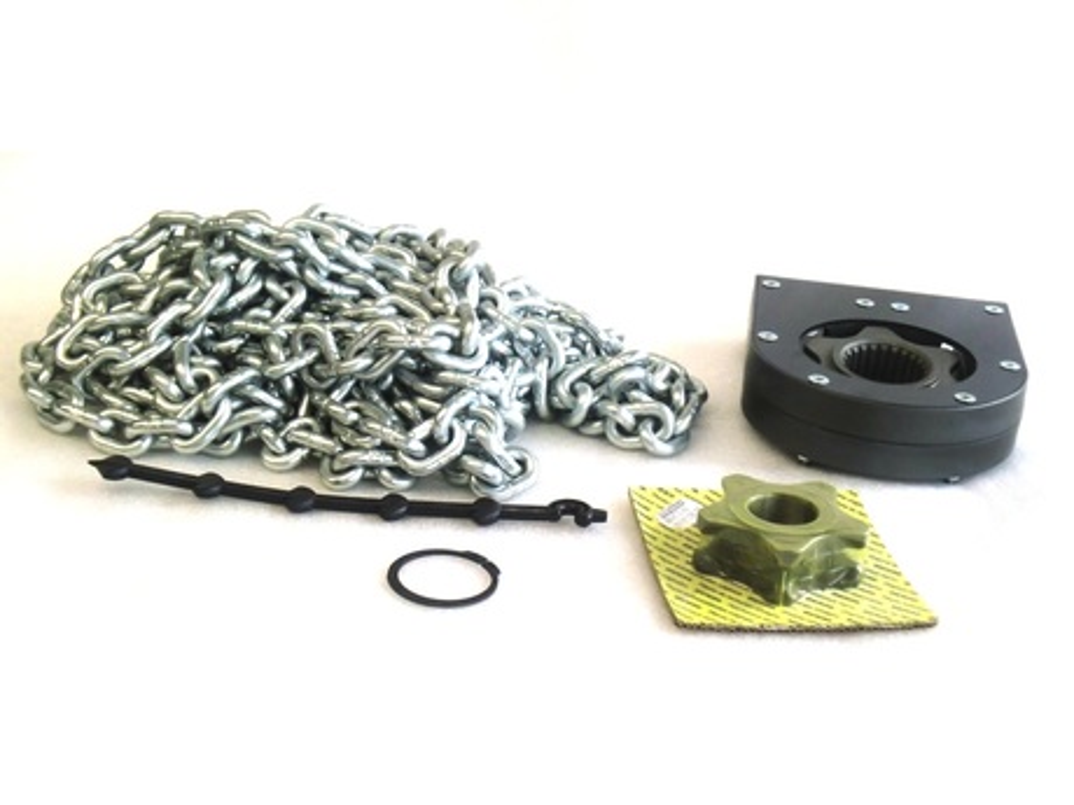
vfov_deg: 28.0
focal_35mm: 52
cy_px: 402
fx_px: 1613
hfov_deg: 36.8
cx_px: 537
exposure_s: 1/60
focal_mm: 9.3
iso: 100
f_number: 3.7
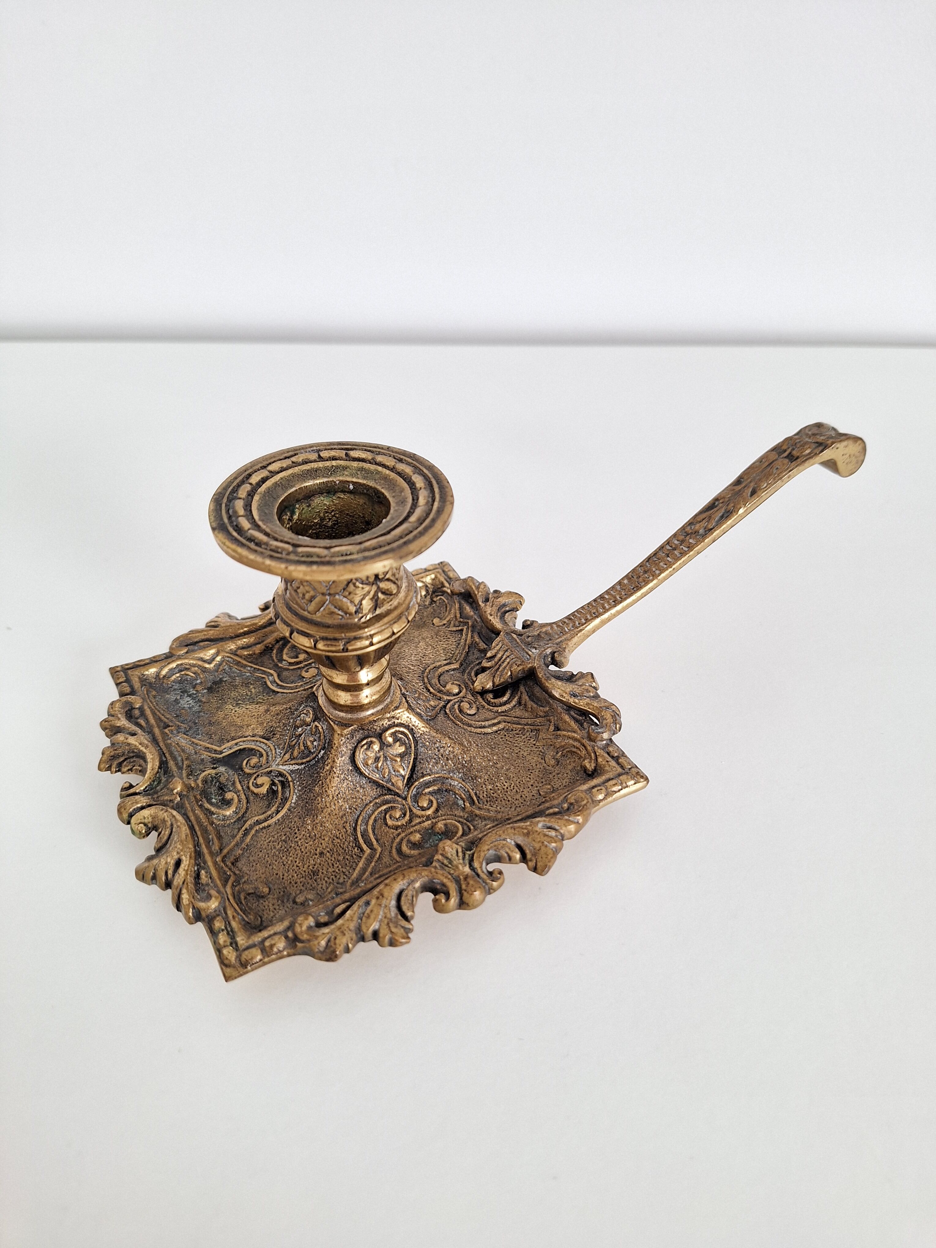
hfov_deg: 58.9
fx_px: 829
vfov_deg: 73.9
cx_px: 468
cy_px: 624
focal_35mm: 23
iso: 50
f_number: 1.8
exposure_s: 1/50
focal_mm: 5.54
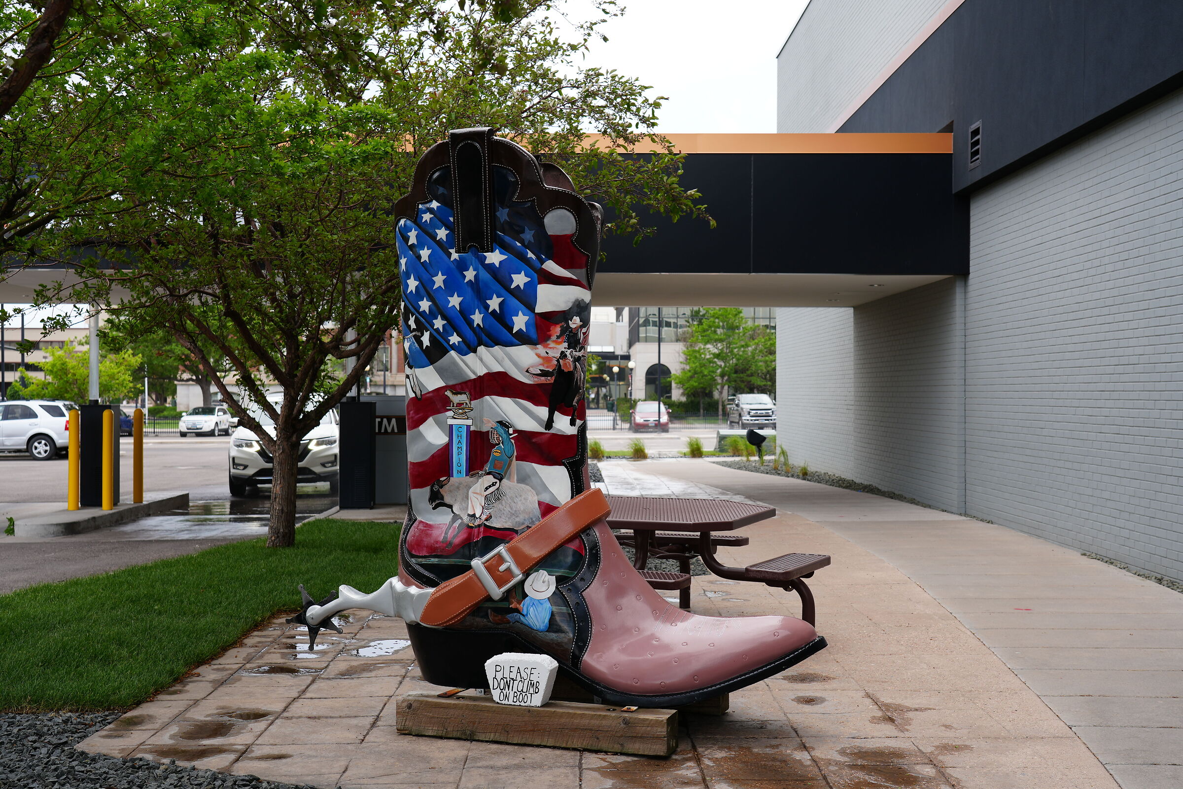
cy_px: 394
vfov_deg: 32.6
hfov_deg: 47.4
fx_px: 1347
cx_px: 592
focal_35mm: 41
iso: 100
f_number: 5.6
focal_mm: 41
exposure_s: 1/80
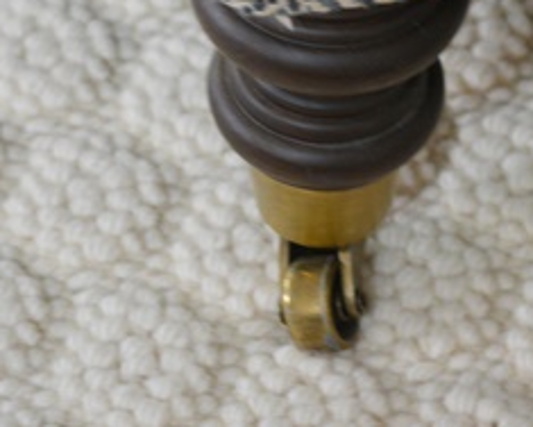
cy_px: 5
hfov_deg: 10.7
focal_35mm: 180
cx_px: 463
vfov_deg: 8.5
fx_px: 2839
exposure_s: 1/40
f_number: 5.6
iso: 800
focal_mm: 50
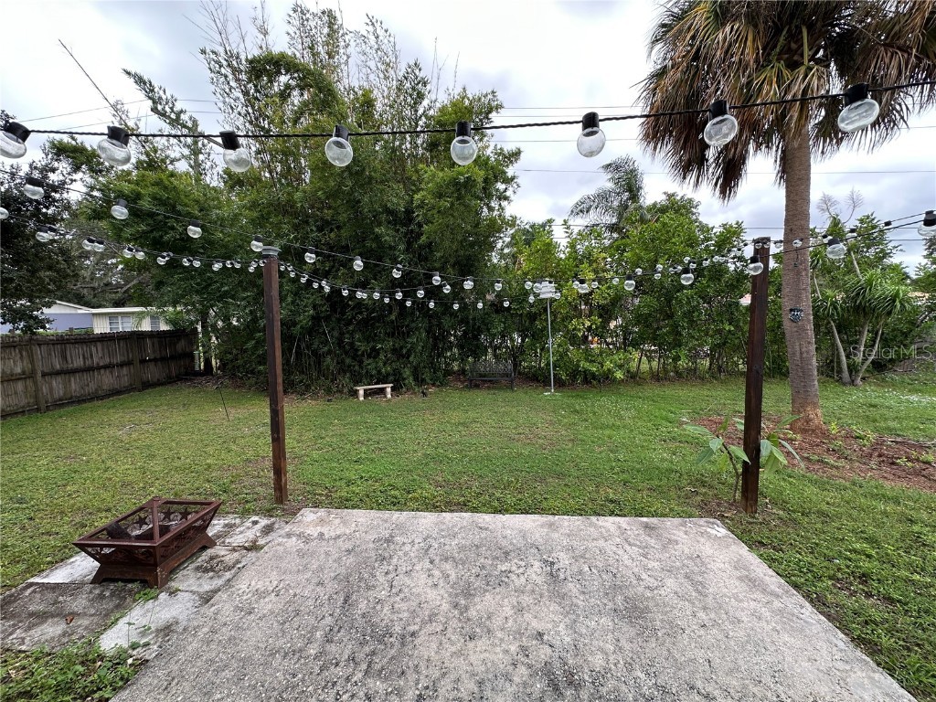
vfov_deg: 85.7
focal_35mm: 14
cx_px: 468
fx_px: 379
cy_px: 351
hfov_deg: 102.1
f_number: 2.2
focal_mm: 2.22
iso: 40
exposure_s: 1/160
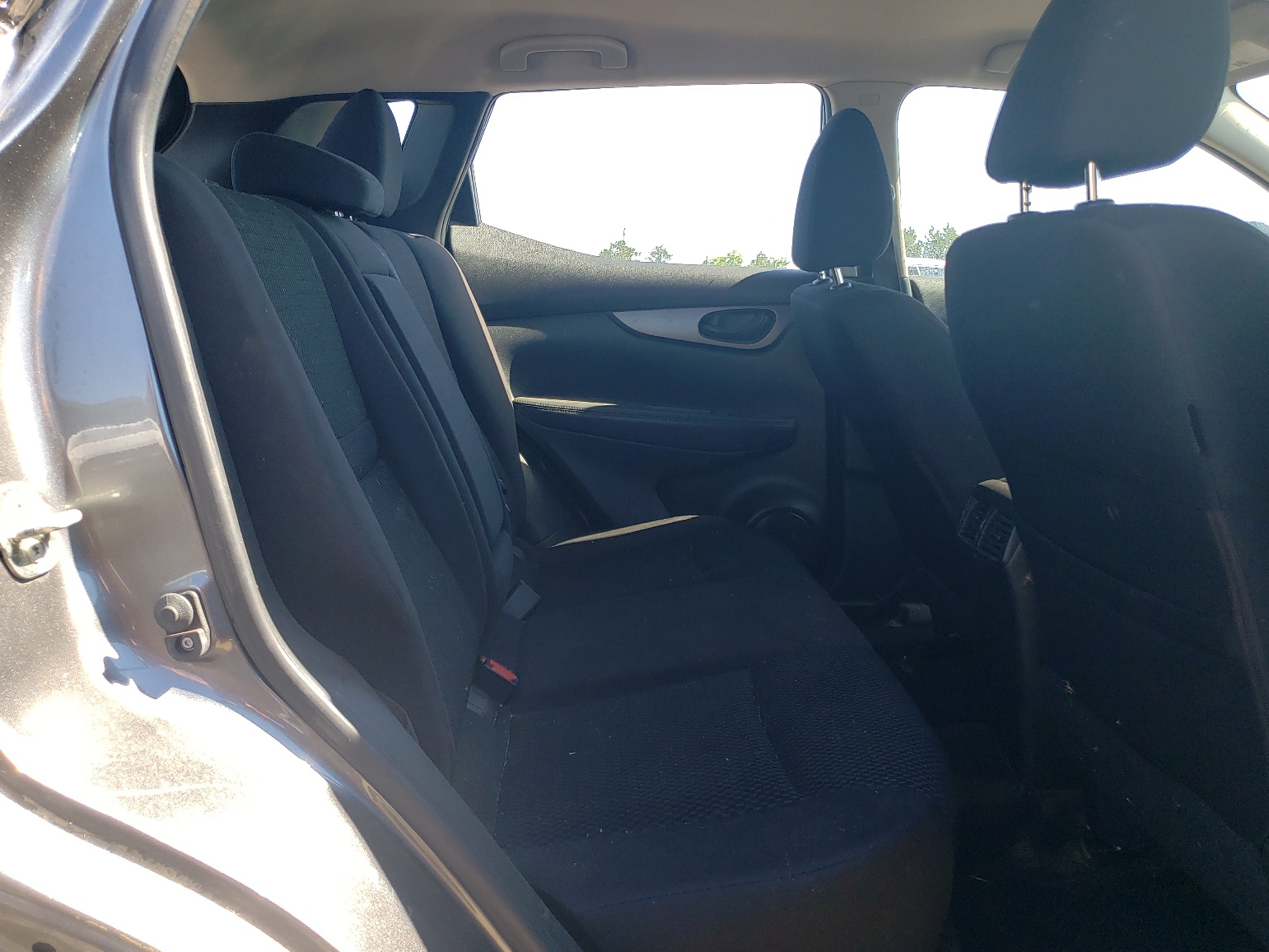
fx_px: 990
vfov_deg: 51.4
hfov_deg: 65.3
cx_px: 639
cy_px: 468
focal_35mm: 27
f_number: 1.5
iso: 50
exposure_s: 1/357
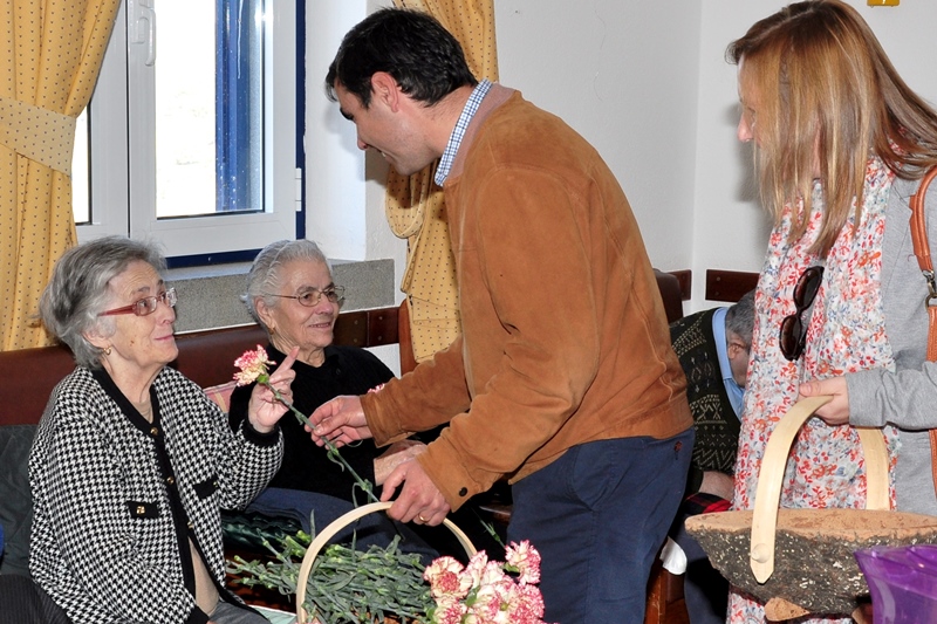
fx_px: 1327
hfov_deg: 38.9
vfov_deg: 26.5
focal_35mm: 51
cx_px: 468
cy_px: 312
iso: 200
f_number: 8
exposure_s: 1/60
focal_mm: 34
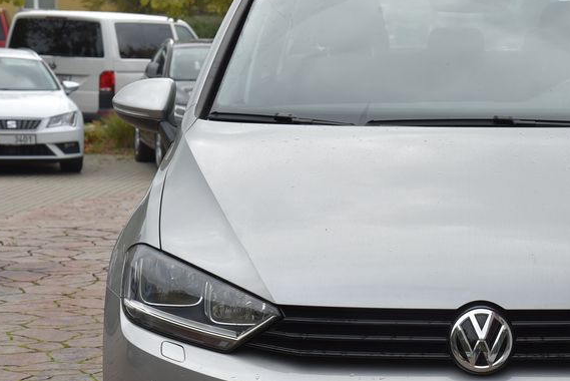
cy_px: 242
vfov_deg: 10.9
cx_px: 454
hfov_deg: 16.1
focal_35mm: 126
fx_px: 1996
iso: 500
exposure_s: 1/320
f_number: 9
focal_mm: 70
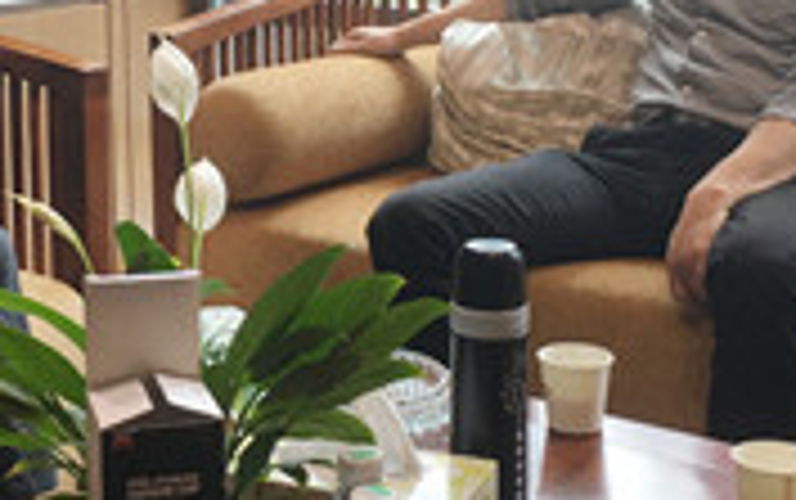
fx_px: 1694
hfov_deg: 26.1
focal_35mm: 78
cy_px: 124
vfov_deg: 16.7
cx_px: 180
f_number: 2.2
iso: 25
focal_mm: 4.15
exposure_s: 1/33
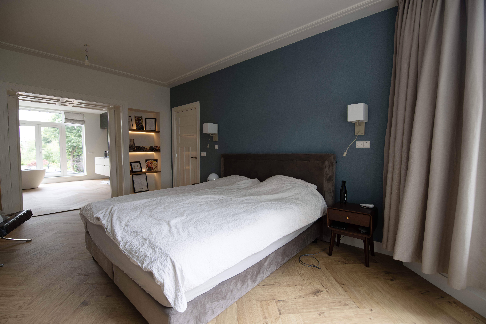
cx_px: 243
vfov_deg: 77.3
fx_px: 202
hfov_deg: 100.4
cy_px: 162
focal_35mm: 15
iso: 100
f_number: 4
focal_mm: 15
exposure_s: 1/30
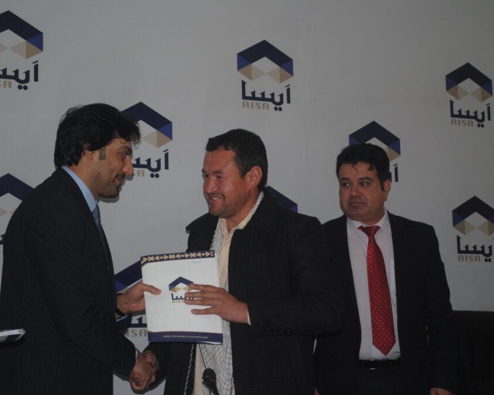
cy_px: 199
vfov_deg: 20.0
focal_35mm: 77
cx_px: 239
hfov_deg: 24.9
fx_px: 1119
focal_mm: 45
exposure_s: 1/60
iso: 200
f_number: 5.3
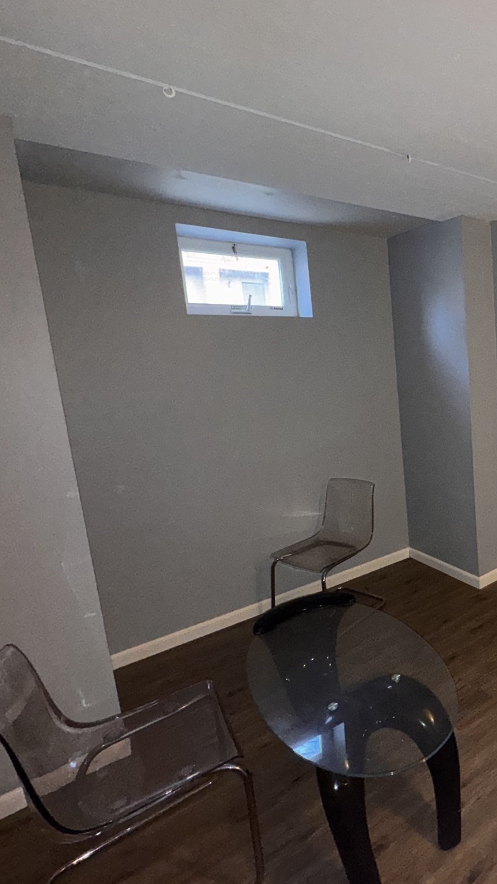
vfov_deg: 83.8
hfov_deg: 45.8
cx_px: 489
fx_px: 492
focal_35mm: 21
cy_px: 429
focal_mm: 2.22
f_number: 2.2
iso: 200
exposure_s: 1/40
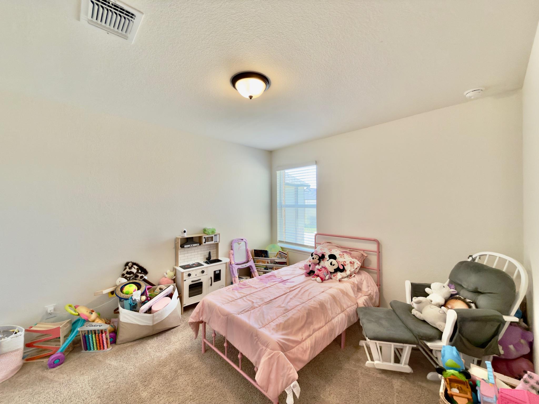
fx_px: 218
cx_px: 270
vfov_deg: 85.7
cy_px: 202
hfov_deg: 102.1
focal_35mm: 14
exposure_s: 1/60
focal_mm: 2.22
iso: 50
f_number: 2.2
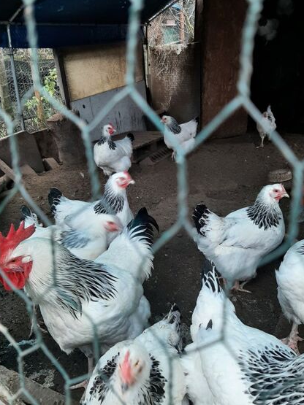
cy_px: 208
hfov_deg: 46.7
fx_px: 351
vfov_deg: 60.0
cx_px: 165
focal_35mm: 30
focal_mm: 3.93
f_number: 1.7
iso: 50
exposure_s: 1/50
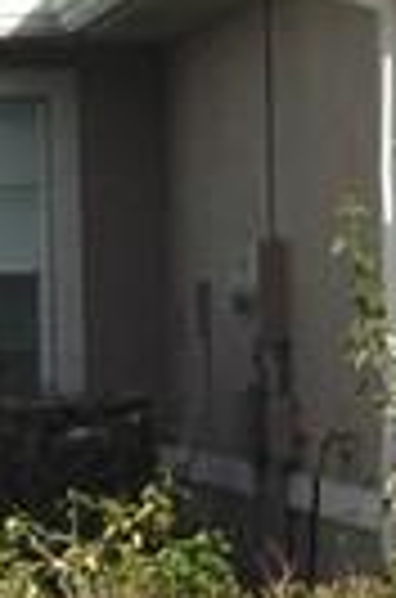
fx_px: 4395
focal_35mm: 265
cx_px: 104
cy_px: 247
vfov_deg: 7.8
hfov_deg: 5.2
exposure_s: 1/320
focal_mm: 5.8
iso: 80
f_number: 8.2
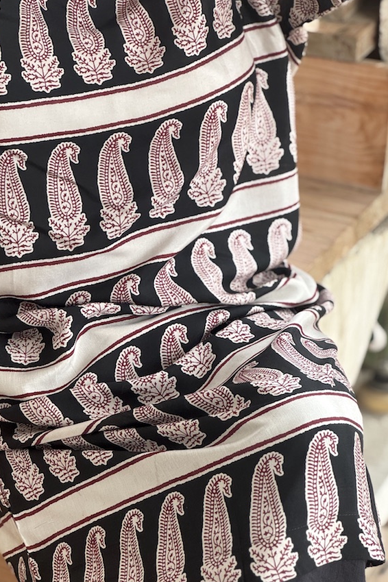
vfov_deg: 21.7
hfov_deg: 14.5
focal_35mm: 94
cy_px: 282
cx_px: 140
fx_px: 1520
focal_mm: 9
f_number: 2.8
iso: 64
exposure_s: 1/99
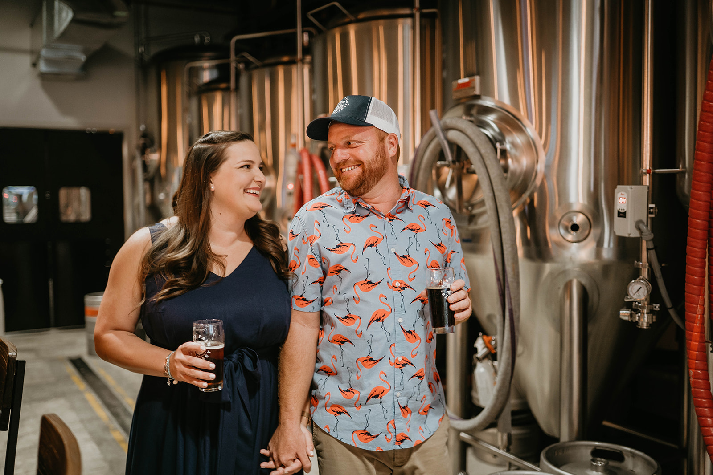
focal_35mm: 35
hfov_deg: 54.4
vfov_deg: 37.9
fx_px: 693
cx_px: 356
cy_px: 238
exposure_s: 1/80
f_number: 1.4
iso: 640
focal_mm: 35
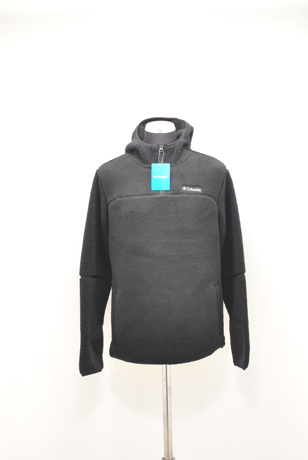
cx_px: 154
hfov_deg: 25.8
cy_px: 230
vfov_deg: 37.8
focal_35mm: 52
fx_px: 672
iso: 800
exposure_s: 1/50
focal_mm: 35
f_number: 4
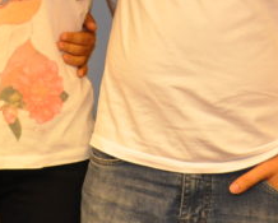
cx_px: -38
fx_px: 1195
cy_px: 4
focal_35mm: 145
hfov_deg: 13.0
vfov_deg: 10.6
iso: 800
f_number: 3.8
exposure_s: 1/60
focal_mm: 22
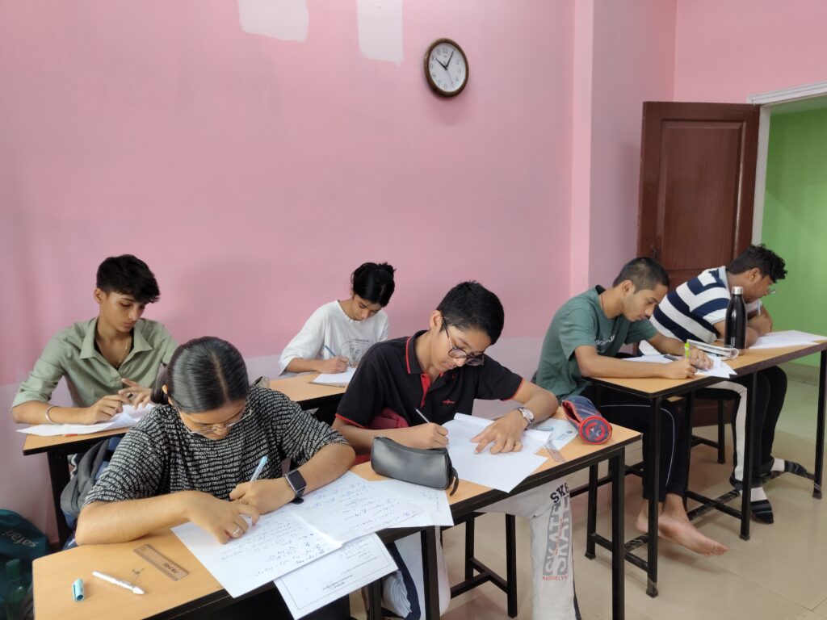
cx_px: 414
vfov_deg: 56.8
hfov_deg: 71.6
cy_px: 310
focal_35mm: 24
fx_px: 573
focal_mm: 5.59
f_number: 1.88
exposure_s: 1/50
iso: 185
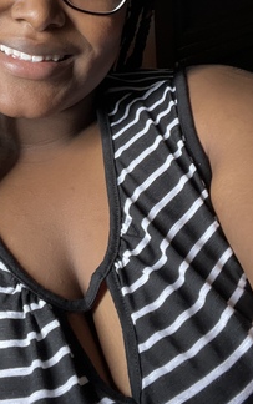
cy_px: 102
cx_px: 47
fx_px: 540
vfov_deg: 39.9
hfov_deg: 25.9
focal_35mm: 49
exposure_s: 1/60
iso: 320
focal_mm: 2.71
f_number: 2.2
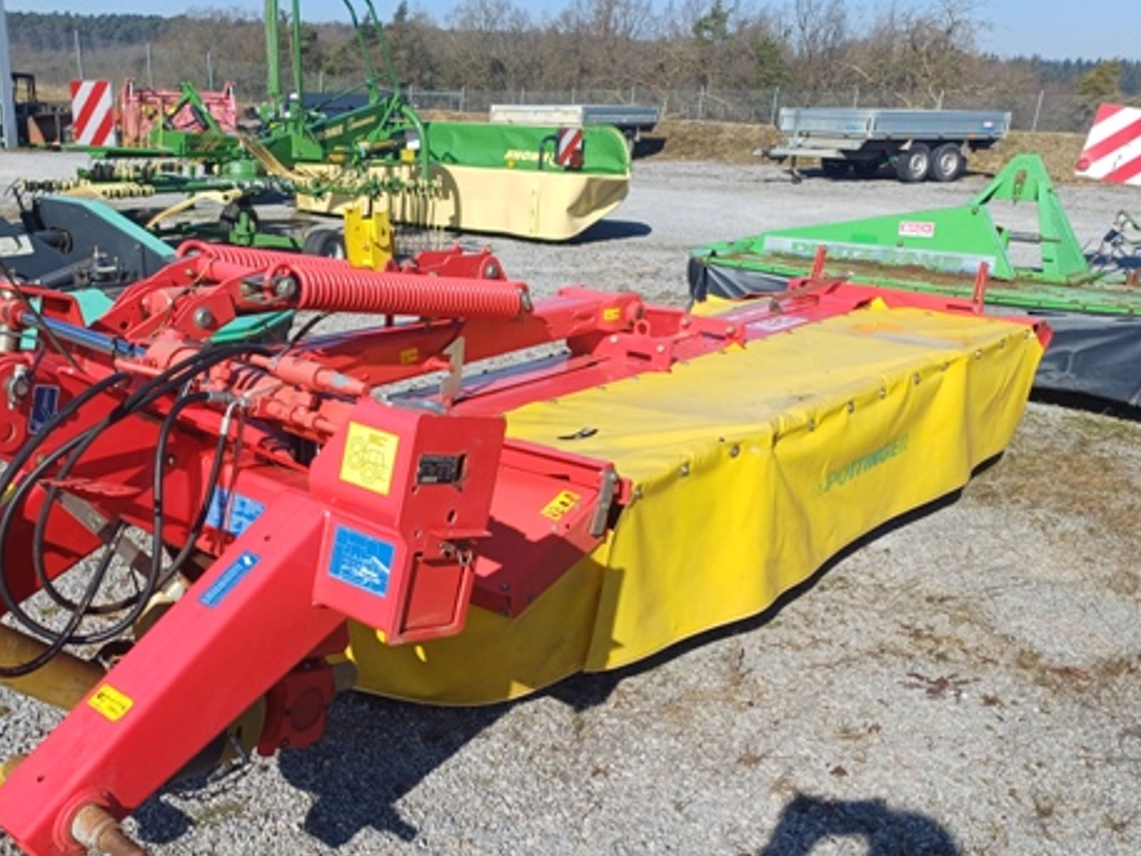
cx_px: 429
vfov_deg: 40.4
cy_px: 537
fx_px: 1154
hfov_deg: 52.1
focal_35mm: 35
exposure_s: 1/1178
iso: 50
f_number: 1.8
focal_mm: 4.65
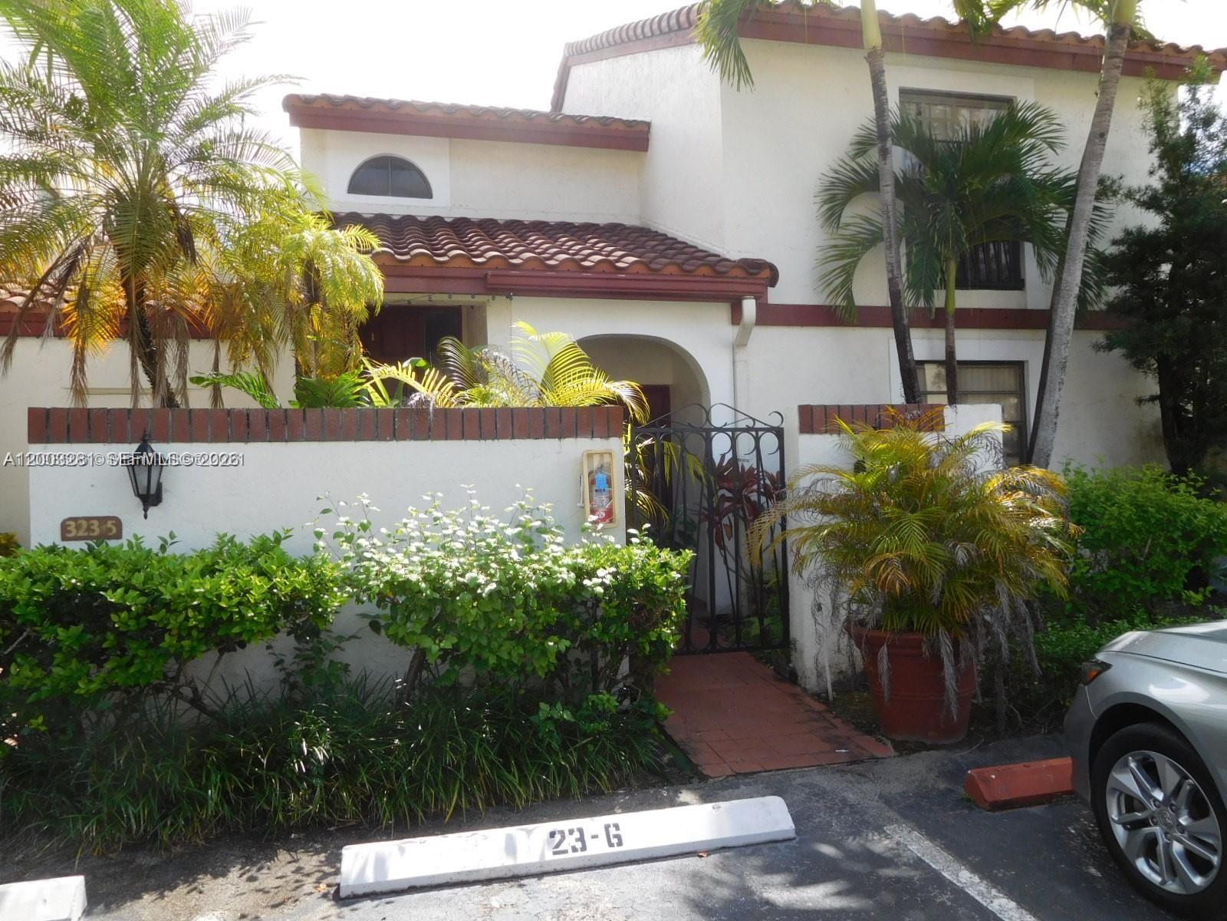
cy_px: 460
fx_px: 886
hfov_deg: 69.4
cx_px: 614
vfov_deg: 54.9
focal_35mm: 25
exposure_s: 1/640
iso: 125
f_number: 3.4
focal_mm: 4.5
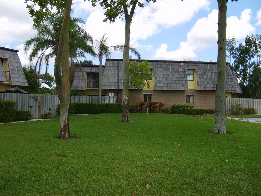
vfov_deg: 40.7
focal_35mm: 35
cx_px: 130
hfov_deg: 52.6
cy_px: 98
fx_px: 264
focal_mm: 5.8
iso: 50
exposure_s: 1/750
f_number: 2.8
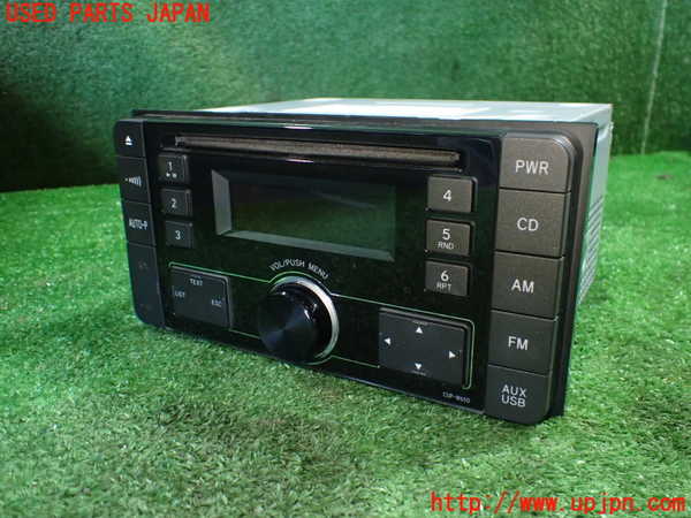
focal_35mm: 30
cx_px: 346
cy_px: 259
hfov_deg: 60.0
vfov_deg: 46.8
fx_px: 599
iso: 800
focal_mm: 5.4
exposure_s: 1/60
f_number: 2.3
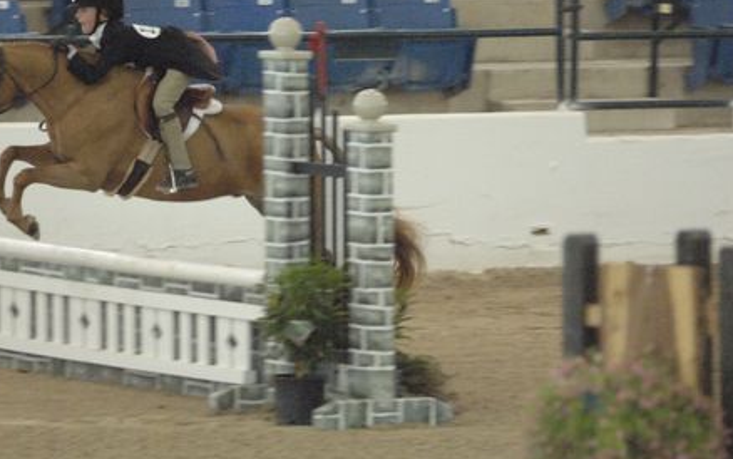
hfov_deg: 4.7
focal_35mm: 446
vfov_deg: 2.9
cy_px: 188
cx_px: 295
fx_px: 8912
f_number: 3
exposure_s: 1/200
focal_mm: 200
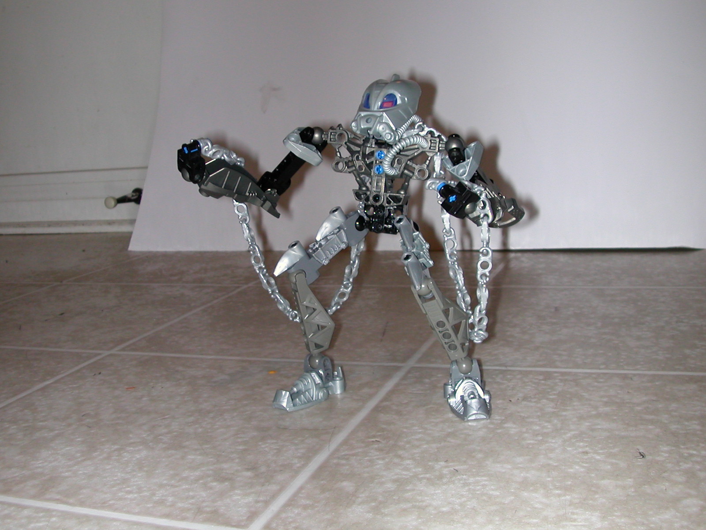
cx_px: 353
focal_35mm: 43
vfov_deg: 33.6
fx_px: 877
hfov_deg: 43.9
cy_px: 265
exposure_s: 1/59.9
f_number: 2.9
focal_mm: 6.6
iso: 100
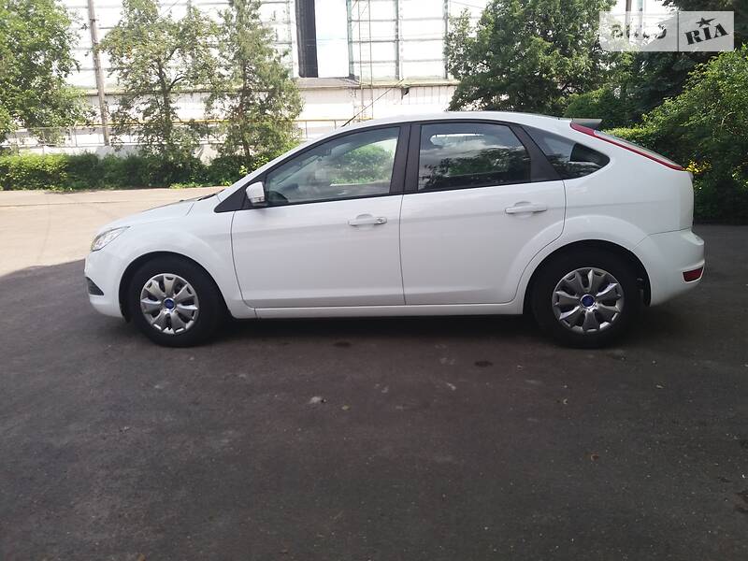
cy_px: 280
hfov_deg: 63.4
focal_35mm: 28
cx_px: 374
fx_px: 605
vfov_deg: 49.7
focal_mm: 3.7
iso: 64
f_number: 1.9
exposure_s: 1/655
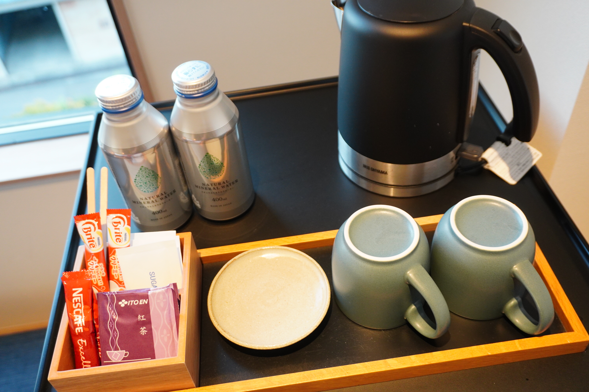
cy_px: 196
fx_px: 539
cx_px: 294
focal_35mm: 33
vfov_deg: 39.9
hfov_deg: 57.3
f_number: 4
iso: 1000
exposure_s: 1/40
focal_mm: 22
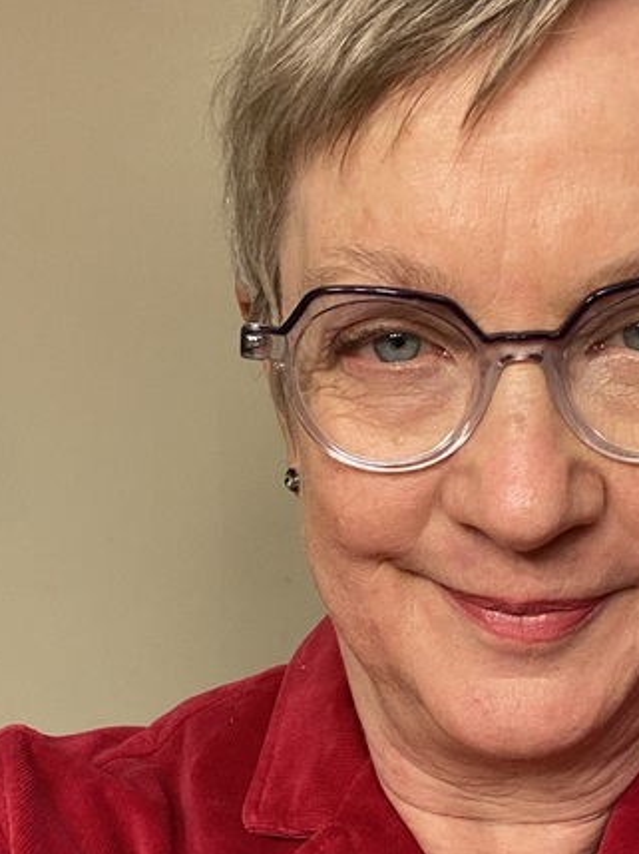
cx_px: 328
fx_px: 1035
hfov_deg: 34.3
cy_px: 412
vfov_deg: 44.8
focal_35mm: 42
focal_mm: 2.71
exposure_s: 1/60
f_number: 2.2
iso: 100
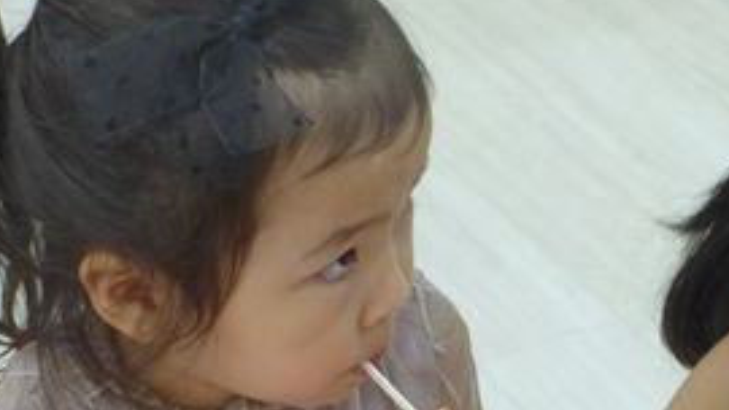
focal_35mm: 142
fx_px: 2745
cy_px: 370
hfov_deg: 15.1
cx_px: 543
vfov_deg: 8.5
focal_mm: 10.8
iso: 400
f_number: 1.9
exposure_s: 1/160
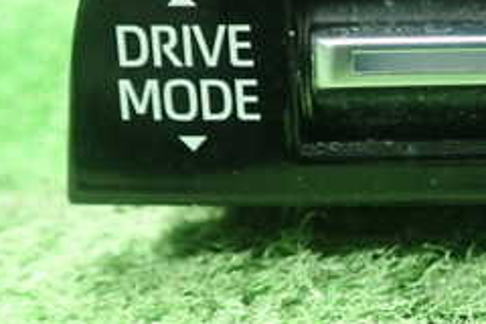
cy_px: 111
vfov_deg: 17.5
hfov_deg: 24.6
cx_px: 500
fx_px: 1053
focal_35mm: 78
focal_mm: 5.5
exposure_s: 1/60
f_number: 2.3
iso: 800
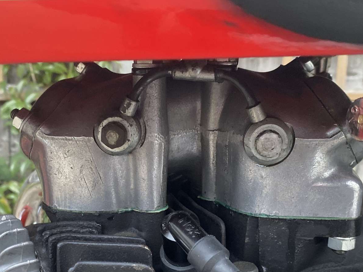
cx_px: 153
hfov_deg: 42.8
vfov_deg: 32.2
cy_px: 205
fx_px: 461
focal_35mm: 44
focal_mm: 4.25
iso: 500
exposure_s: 1/60
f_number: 1.8
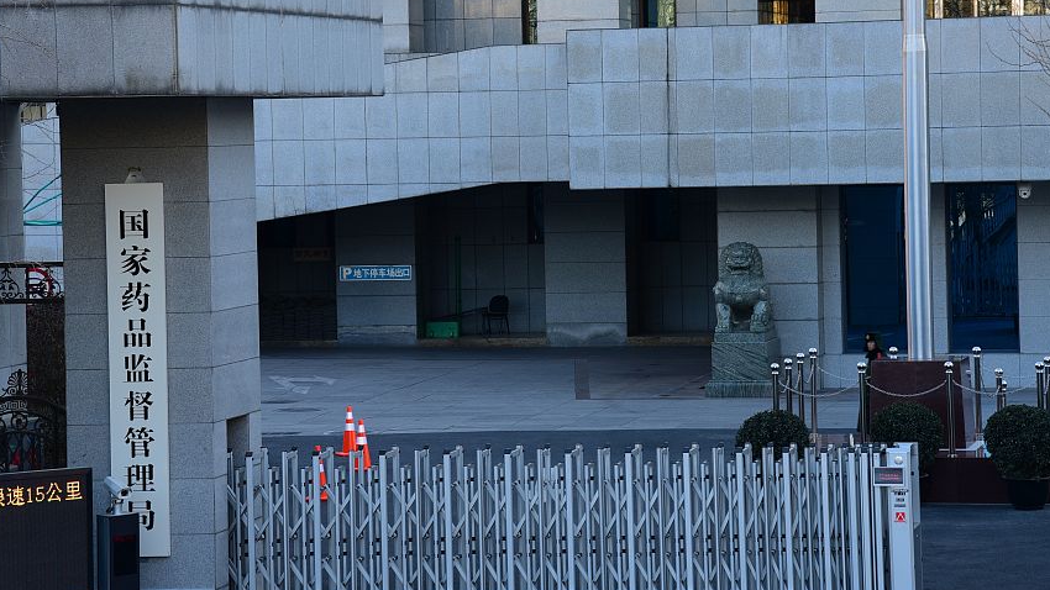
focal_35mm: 145
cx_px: 571
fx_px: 4037
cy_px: 226
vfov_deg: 8.4
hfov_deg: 14.8
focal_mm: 98
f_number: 9
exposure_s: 1/80
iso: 200
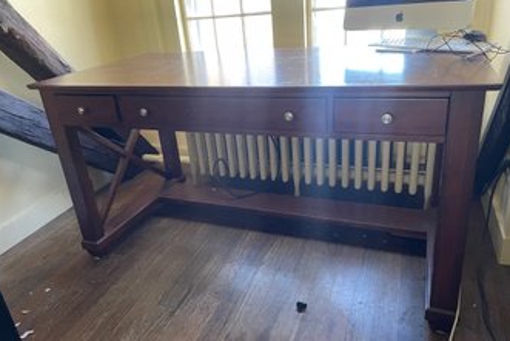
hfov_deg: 65.4
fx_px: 397
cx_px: 250
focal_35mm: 28
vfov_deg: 46.4
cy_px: 169
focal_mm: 4.2
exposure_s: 1/60
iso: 320
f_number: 1.6
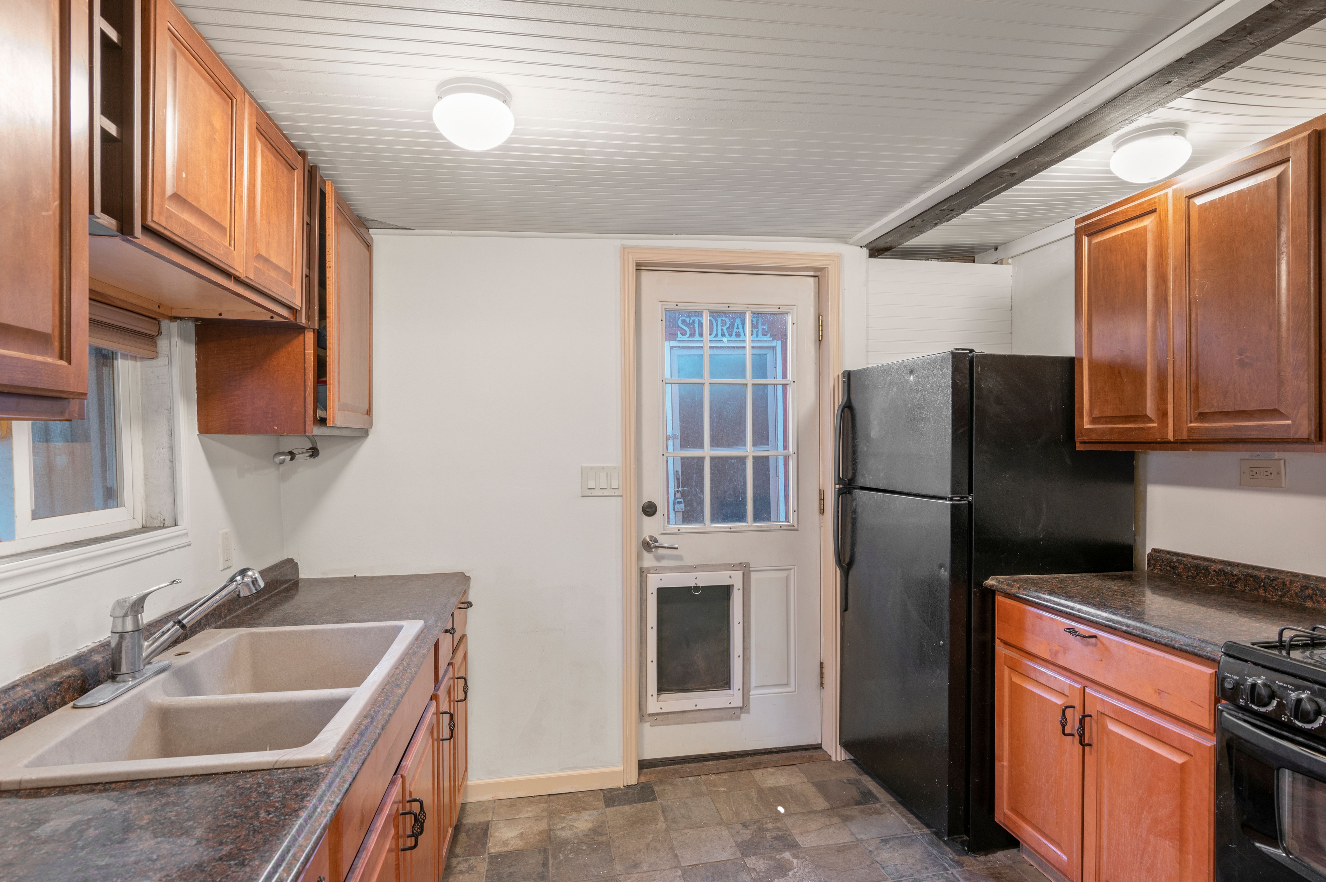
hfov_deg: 93.3
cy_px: 441
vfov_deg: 70.4
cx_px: 663
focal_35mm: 17
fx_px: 626
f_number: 8
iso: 400
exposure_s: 2
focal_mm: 17
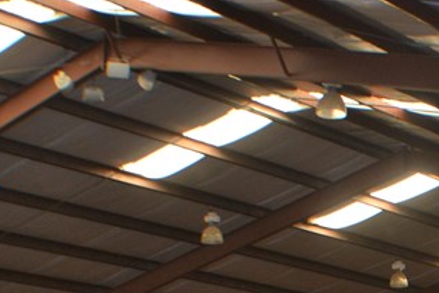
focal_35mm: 151
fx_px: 1839
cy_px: 430
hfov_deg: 13.1
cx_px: 579
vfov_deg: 8.9
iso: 640
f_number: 4.5
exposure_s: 1/60
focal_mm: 29
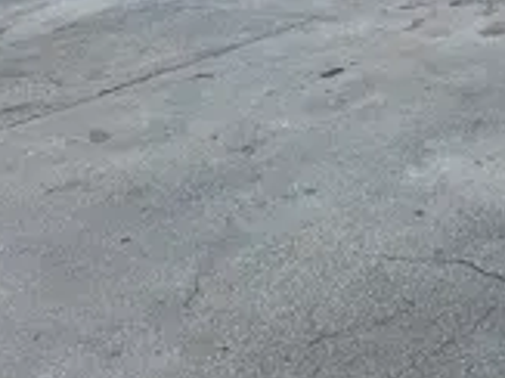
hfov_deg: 27.2
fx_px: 933
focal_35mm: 64
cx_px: 586
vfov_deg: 21.3
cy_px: -71
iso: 40
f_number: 1.8
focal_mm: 5.4
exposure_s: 1/1641
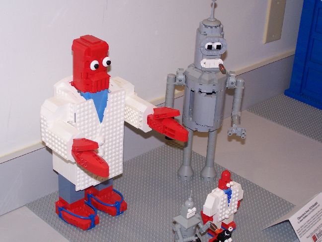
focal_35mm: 67
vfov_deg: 21.9
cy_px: 121
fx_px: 623
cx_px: 161
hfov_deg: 29.0
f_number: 3.2
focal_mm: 11.1
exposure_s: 1/80
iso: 140
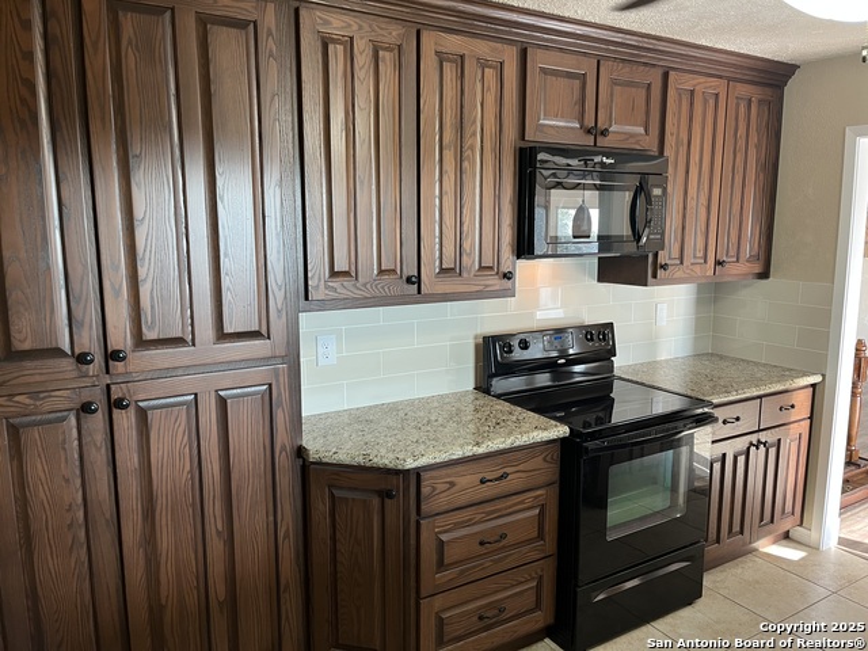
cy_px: 326
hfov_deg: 67.3
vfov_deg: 53.1
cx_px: 434
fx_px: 652
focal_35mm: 26
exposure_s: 1/60
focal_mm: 5.1
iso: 160
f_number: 1.6
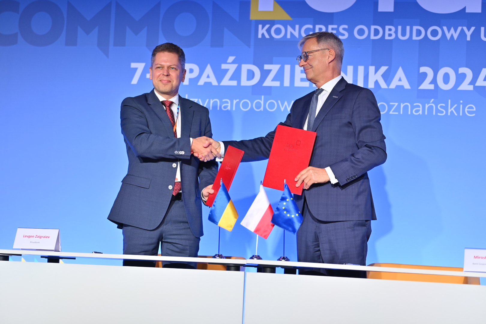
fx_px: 1323
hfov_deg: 20.8
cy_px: 162
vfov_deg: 14.0
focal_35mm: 98
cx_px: 243
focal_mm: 98
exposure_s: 1/200
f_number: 2.8
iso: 450
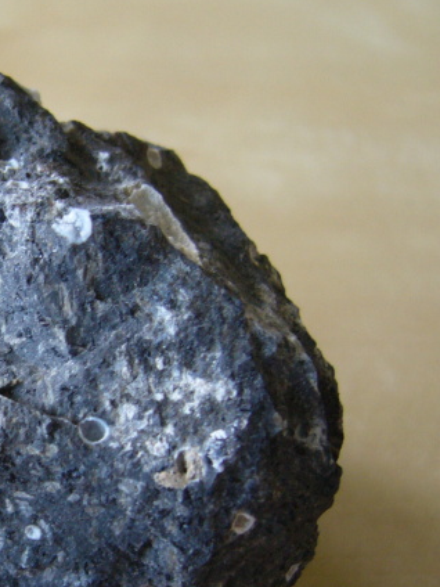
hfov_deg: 22.4
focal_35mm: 62
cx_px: -37
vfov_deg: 31.1
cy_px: 350
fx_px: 1051
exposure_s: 1/13
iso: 100
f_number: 2.8
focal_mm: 5.8
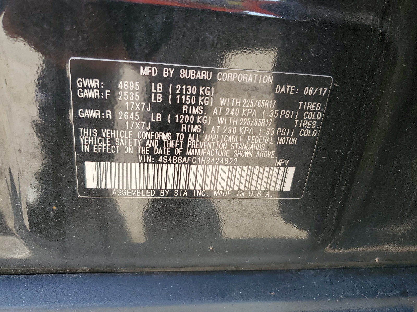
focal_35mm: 26
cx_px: 208
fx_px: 313
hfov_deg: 67.3
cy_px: 156
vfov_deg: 53.1
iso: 50
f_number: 1.5
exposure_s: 1/125
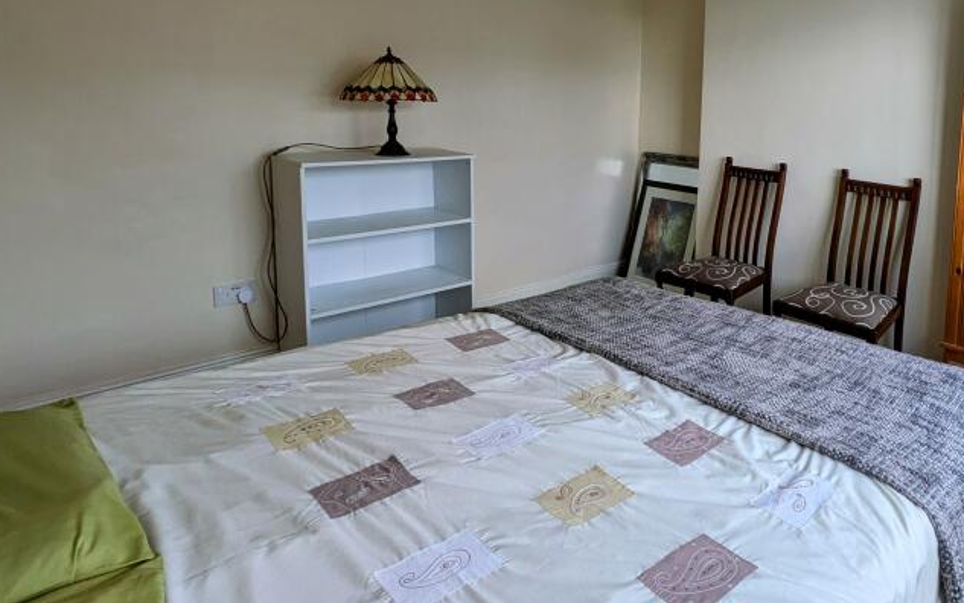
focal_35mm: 24
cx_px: 710
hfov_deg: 70.3
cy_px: 167
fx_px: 631
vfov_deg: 49.5
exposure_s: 1/33.3
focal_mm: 1.83
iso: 41
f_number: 2.2
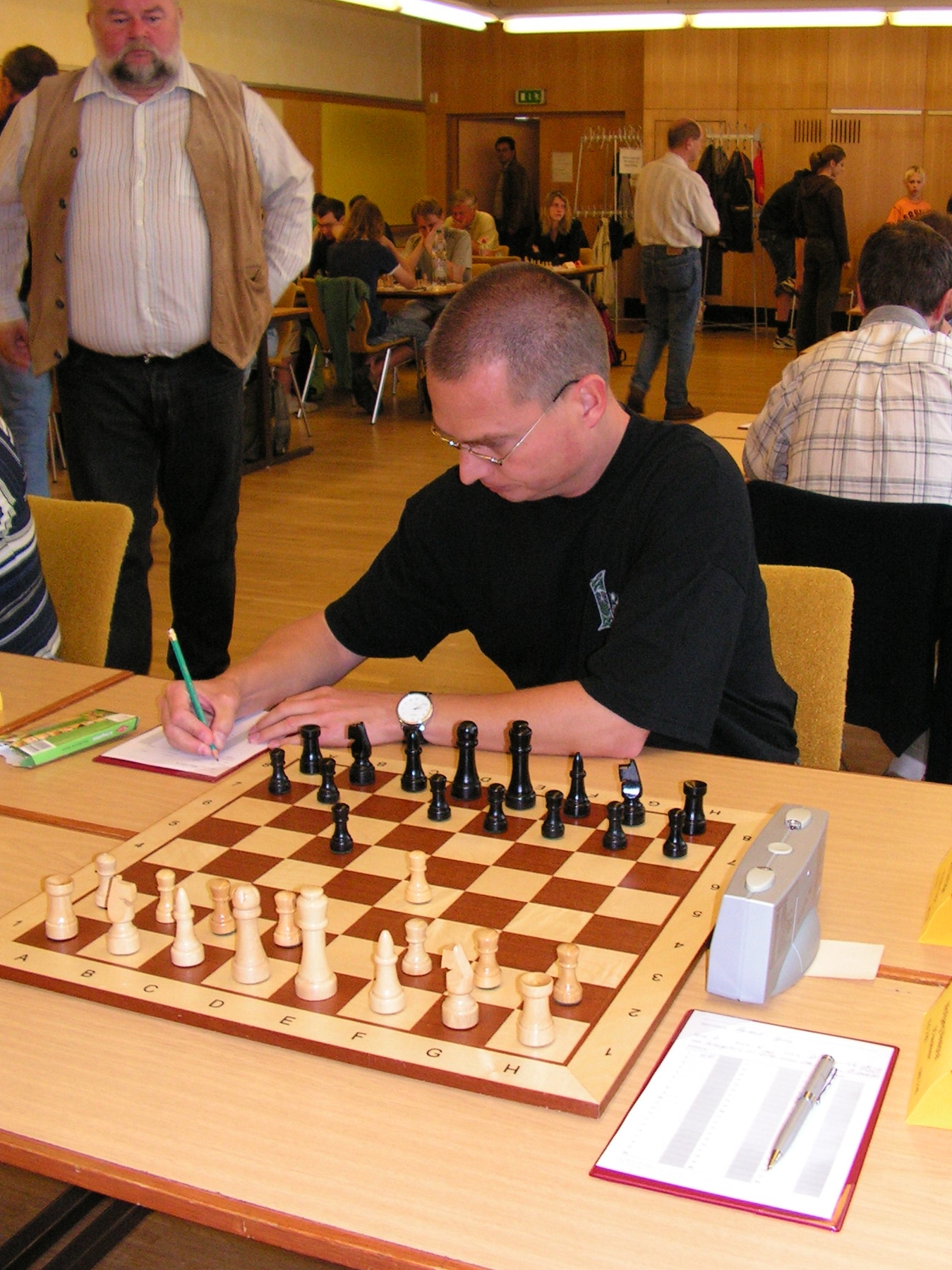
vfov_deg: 45.8
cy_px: 620
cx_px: 509
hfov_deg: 35.1
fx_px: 1503
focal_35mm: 41
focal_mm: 6
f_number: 3.2
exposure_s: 1/40
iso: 200
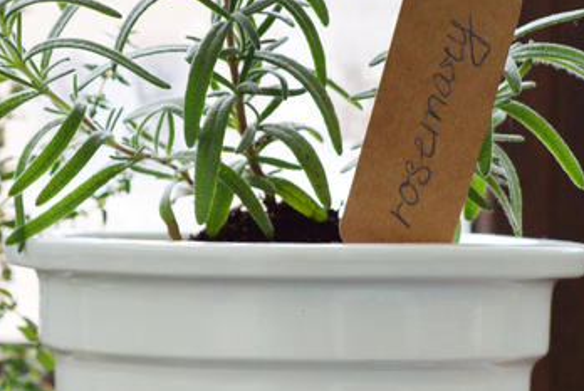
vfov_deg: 6.4
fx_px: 3508
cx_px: -453
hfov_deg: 9.1
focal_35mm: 216
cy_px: 149
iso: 500
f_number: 5.6
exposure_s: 1/40
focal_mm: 60
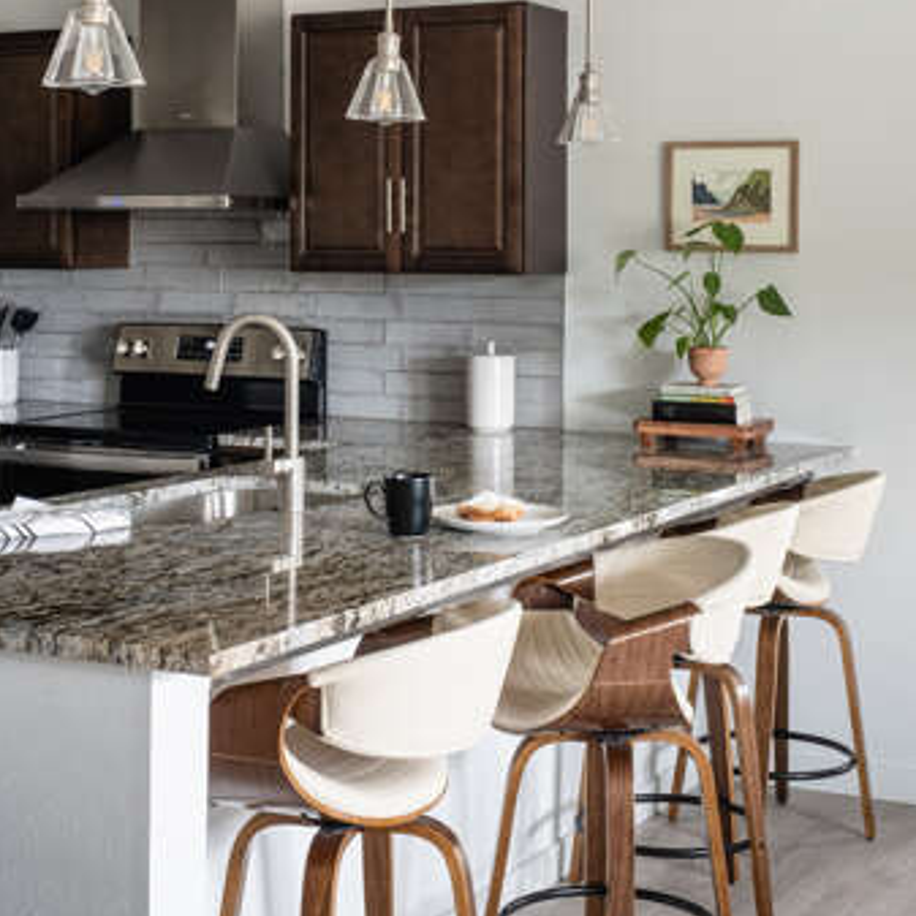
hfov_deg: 27.7
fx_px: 1856
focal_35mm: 62
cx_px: 458
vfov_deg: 27.5
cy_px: 294
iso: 320
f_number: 14
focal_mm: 32.1
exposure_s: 1/8
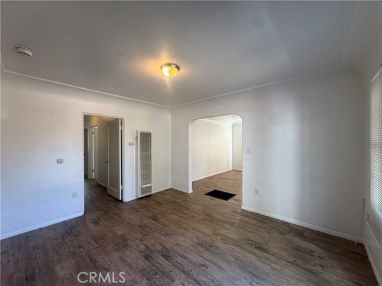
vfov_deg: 85.7
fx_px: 154
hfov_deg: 102.1
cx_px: 191
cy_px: 143
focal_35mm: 14
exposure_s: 1/120
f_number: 2.2
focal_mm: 2.22
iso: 125
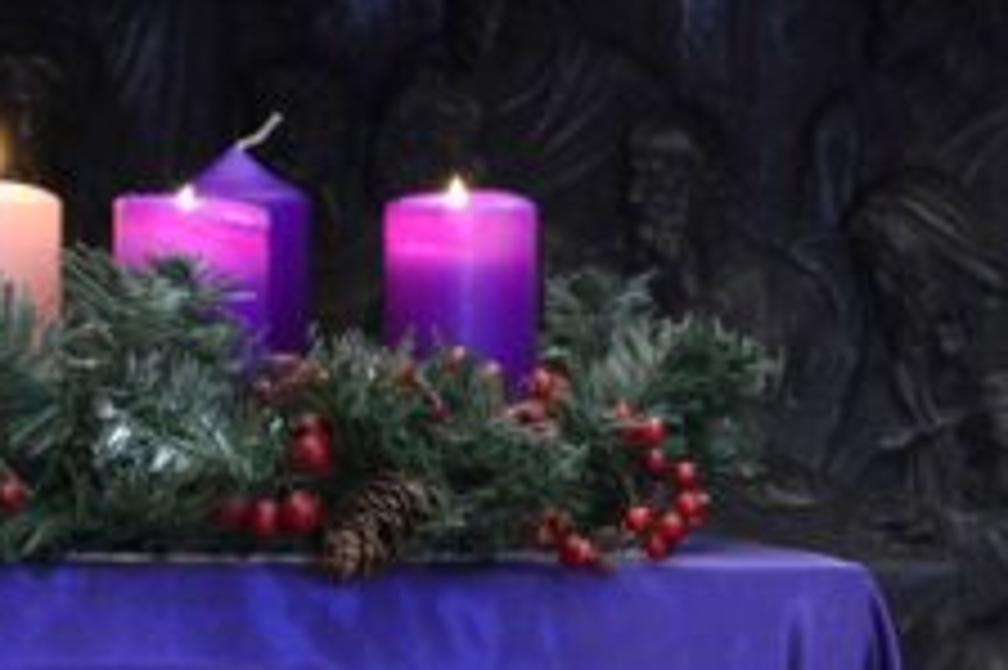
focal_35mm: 427
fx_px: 11938
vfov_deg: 3.2
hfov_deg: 4.8
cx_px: 432
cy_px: 888
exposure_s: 1/60
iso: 1000
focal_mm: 85
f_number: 6.7
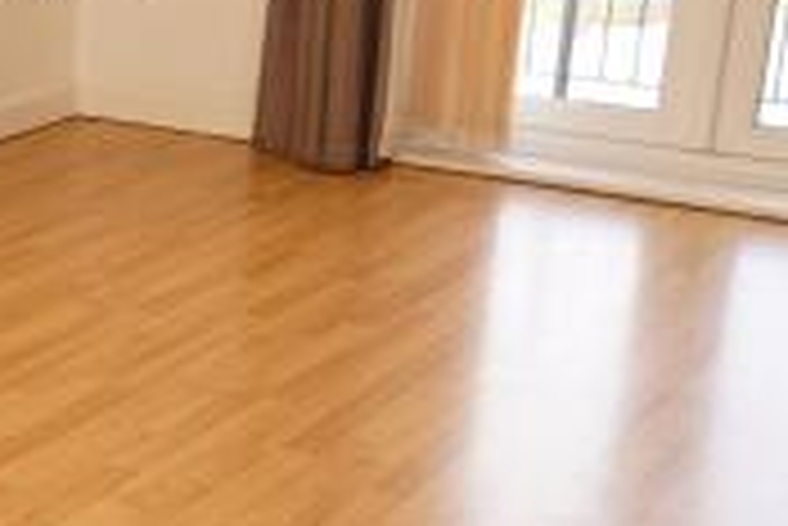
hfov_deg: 21.5
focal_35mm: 82
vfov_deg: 16.7
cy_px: 281
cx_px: -329
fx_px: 1796
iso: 100
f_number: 2.8
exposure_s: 1/100
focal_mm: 14
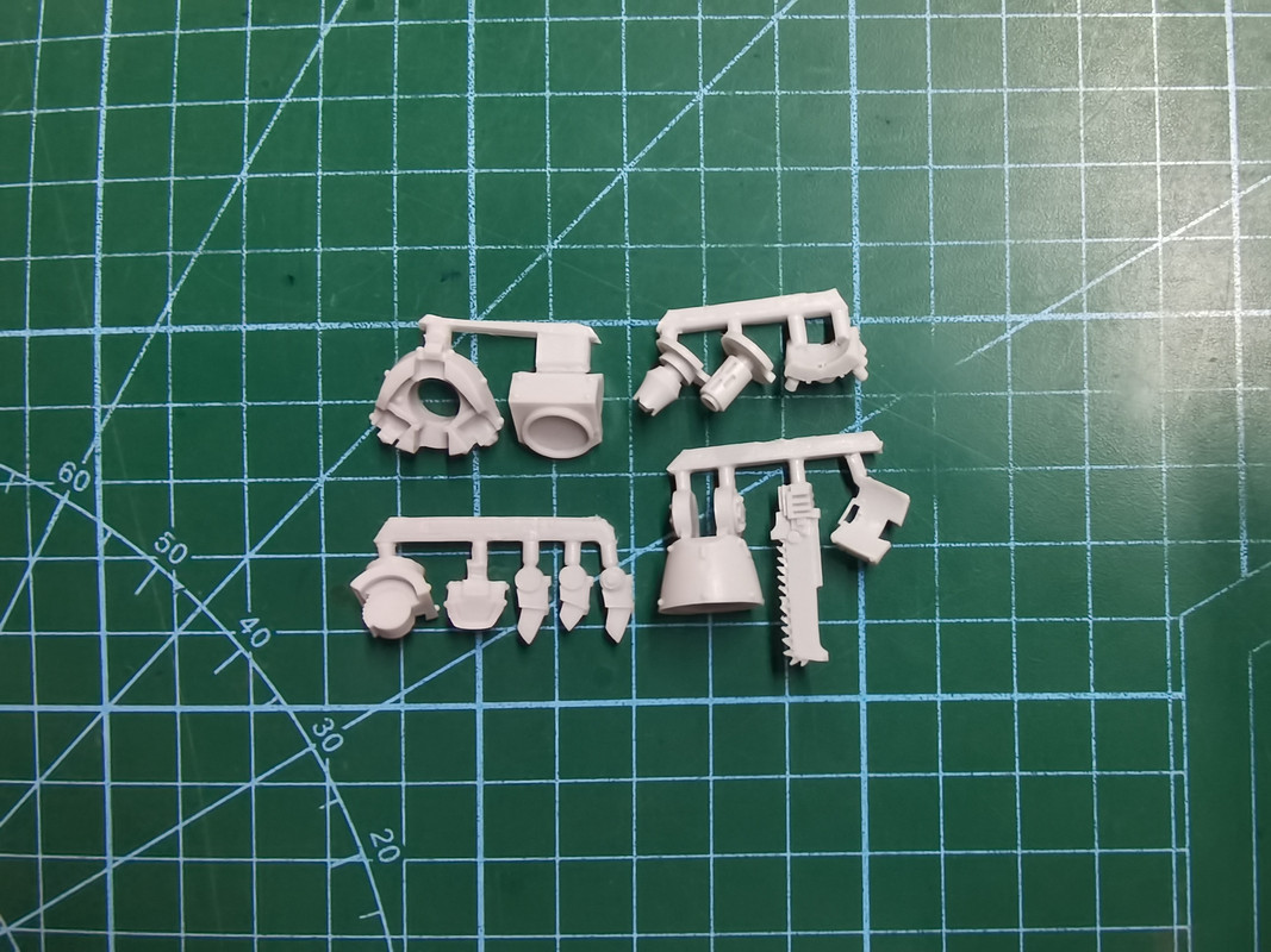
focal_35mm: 26
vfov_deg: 53.1
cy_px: 476
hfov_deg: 67.3
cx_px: 636
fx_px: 955
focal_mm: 2.26
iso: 500
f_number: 2.2
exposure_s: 1/20
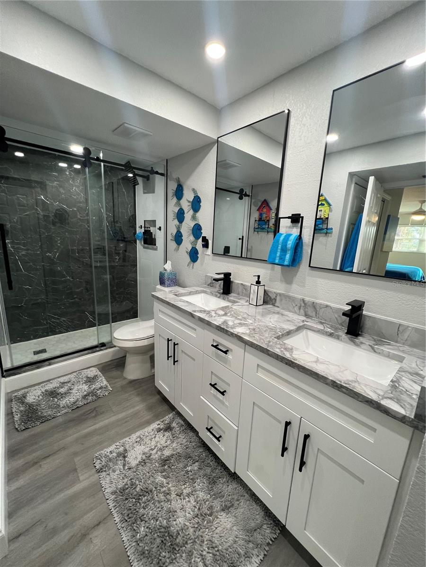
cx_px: 213
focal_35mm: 13
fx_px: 213
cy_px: 284
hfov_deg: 89.9
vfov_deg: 106.2
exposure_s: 1/120
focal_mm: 1.57
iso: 250
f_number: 1.8
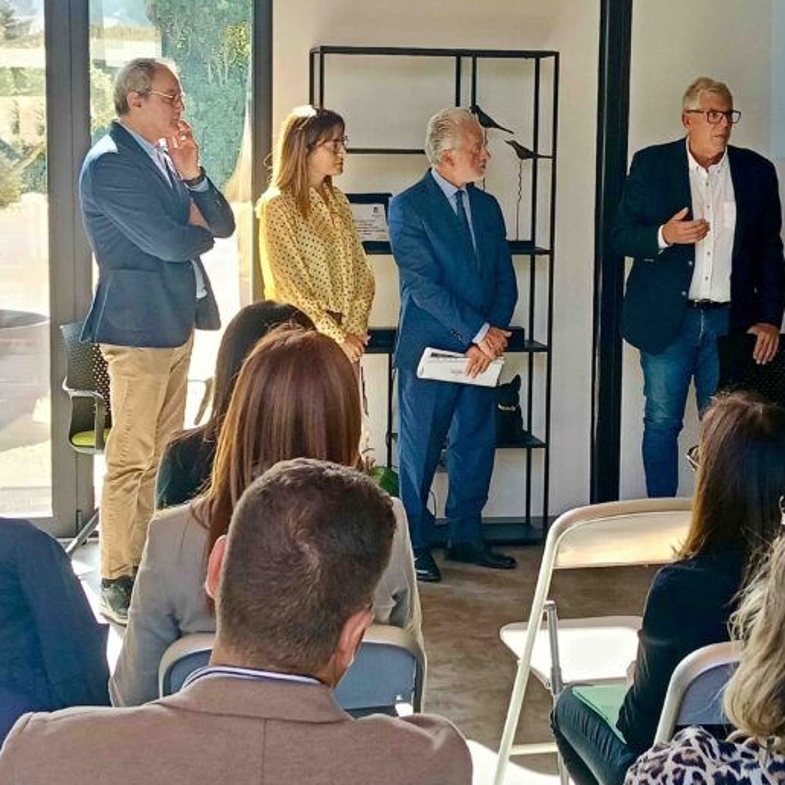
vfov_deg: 25.7
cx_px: 412
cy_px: 368
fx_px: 1719
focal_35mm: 67
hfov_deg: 25.7
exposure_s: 1/50
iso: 80
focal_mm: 3.98
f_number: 1.8
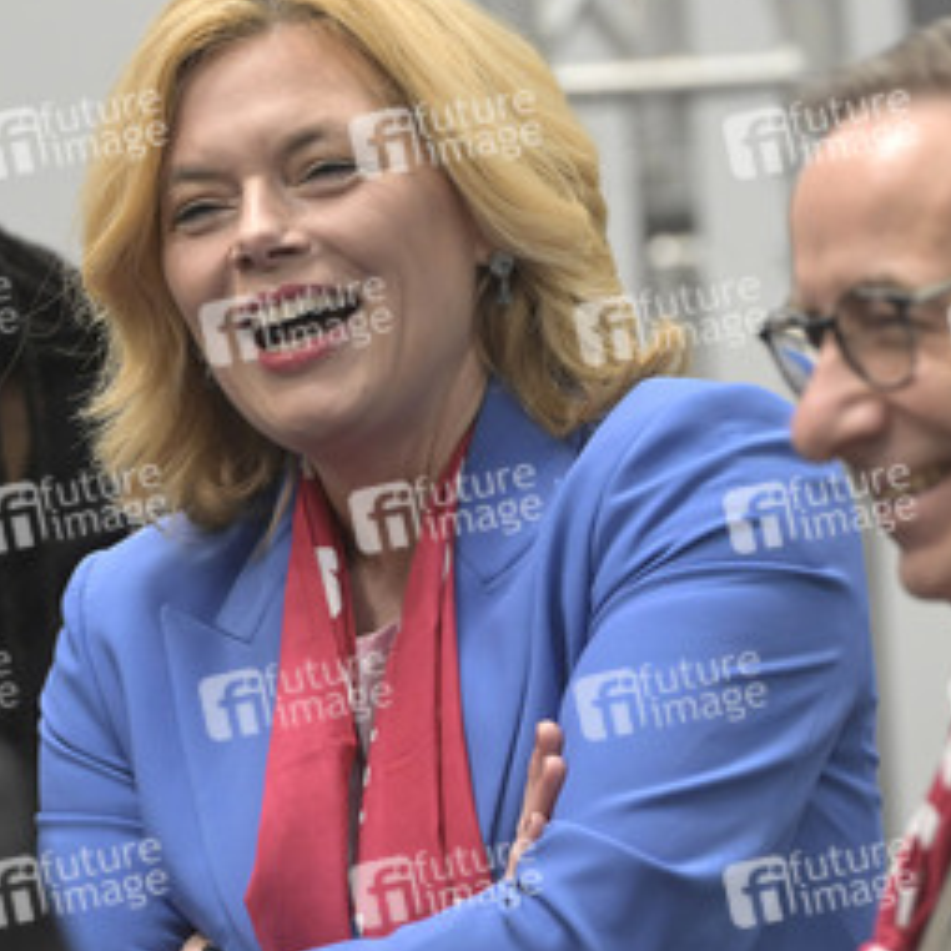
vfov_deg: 5.8
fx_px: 9387
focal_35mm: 302
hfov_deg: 5.8
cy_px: 416
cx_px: 346
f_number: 4.5
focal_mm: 200
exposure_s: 1/400
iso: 2500
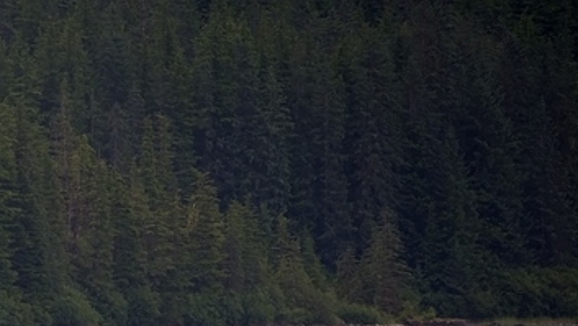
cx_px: -424
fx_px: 13985
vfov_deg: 1.3
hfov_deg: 2.4
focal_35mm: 912
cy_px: 454
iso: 140
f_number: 5.6
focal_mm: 240
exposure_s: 1/500
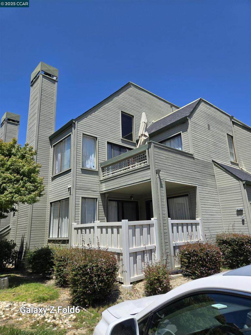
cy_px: 168
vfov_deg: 73.9
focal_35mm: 23
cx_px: 126
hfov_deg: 58.9
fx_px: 222
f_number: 1.8
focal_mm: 5.4
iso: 40
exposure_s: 1/2921
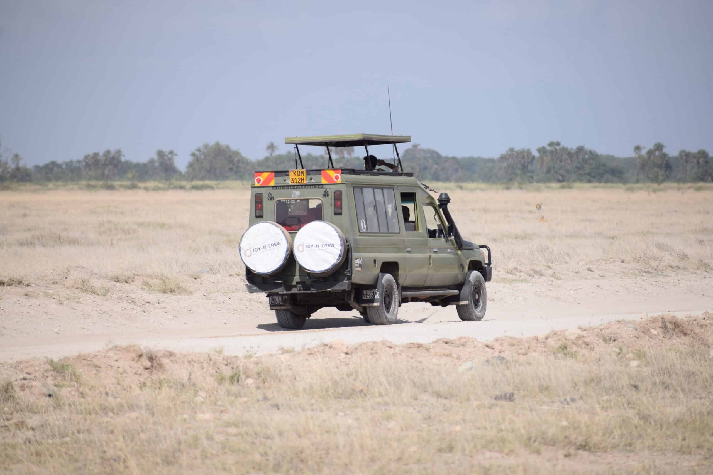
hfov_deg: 6.2
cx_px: 356
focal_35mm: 330
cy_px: 238
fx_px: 6536
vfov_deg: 4.2
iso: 400
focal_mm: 220
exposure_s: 1/3200
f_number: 7.1
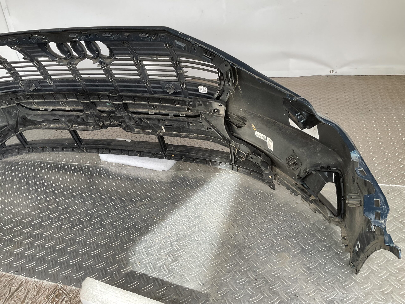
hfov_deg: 61.7
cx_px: 202
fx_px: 339
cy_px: 152
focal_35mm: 29
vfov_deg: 48.2
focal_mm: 3
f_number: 1.8
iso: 32
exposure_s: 1/120
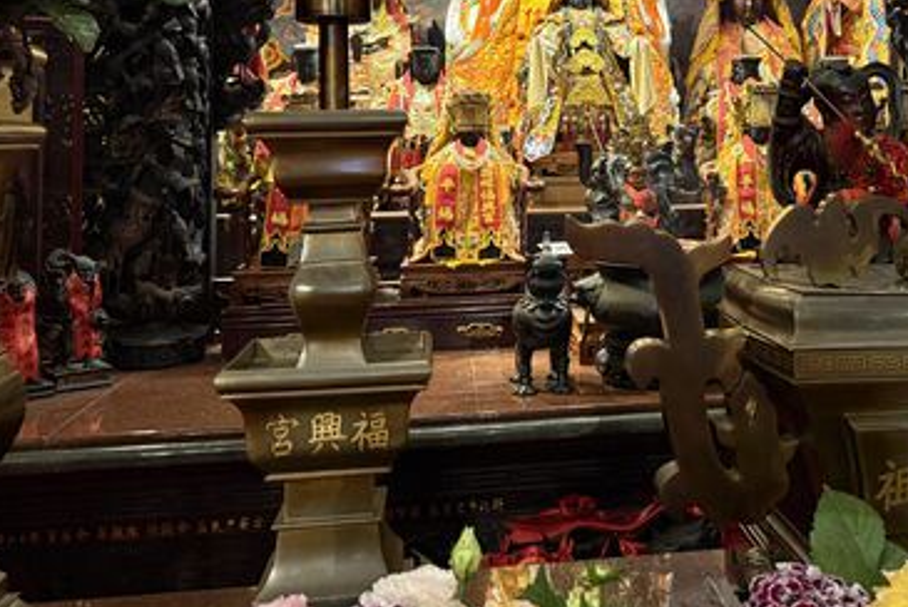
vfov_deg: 31.6
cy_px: 97
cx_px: 649
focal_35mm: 41
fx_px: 1035
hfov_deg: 46.1
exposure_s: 1/60
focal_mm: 6.76
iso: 320
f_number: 1.78
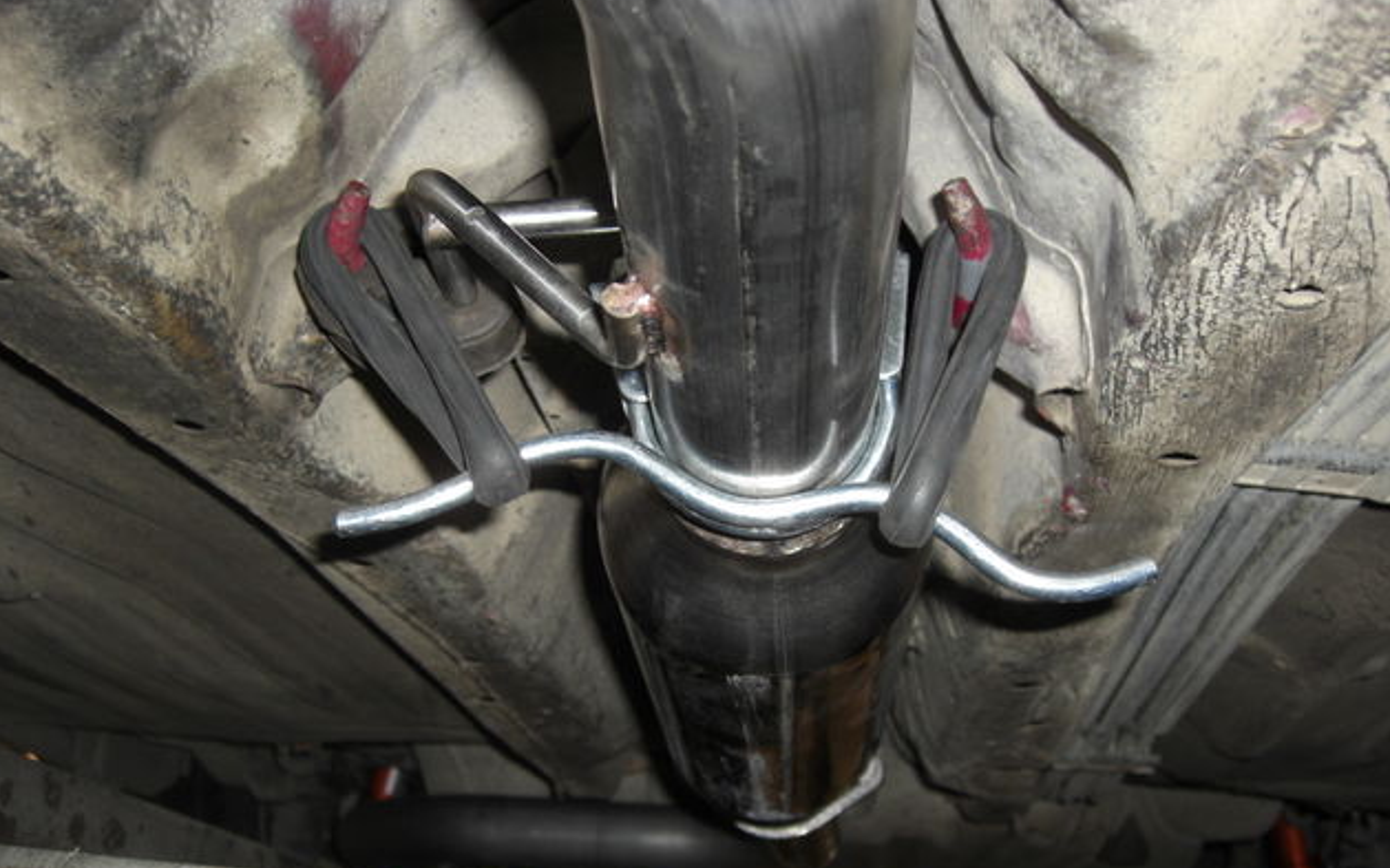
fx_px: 1553
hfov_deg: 48.2
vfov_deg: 31.2
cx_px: 685
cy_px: 512
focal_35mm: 41
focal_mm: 7.9
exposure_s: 1/60
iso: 100
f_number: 2.8
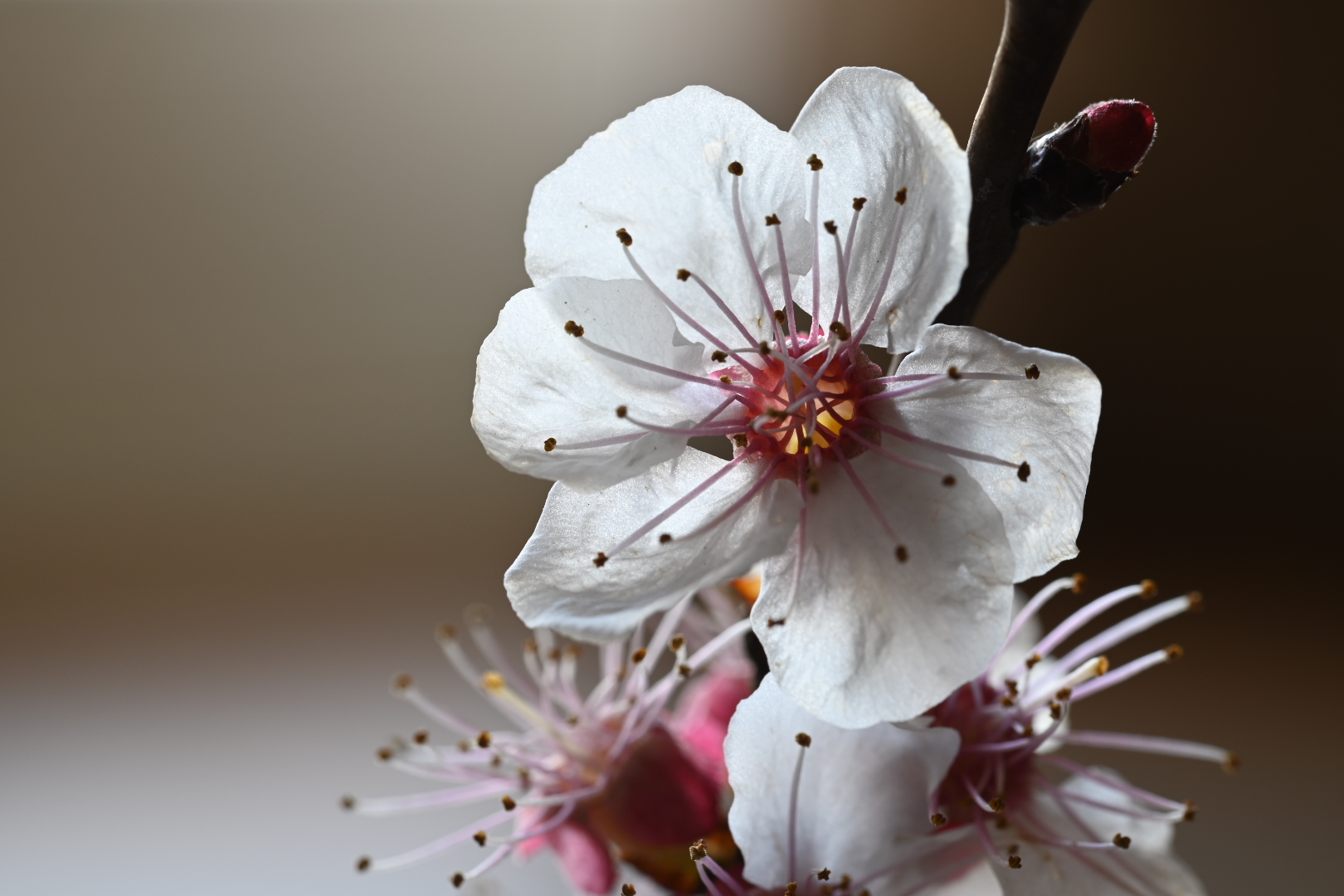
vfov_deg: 13.0
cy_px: 448
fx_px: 3920
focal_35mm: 105
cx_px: 672
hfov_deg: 19.5
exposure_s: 1/2
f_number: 16
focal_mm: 105
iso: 100
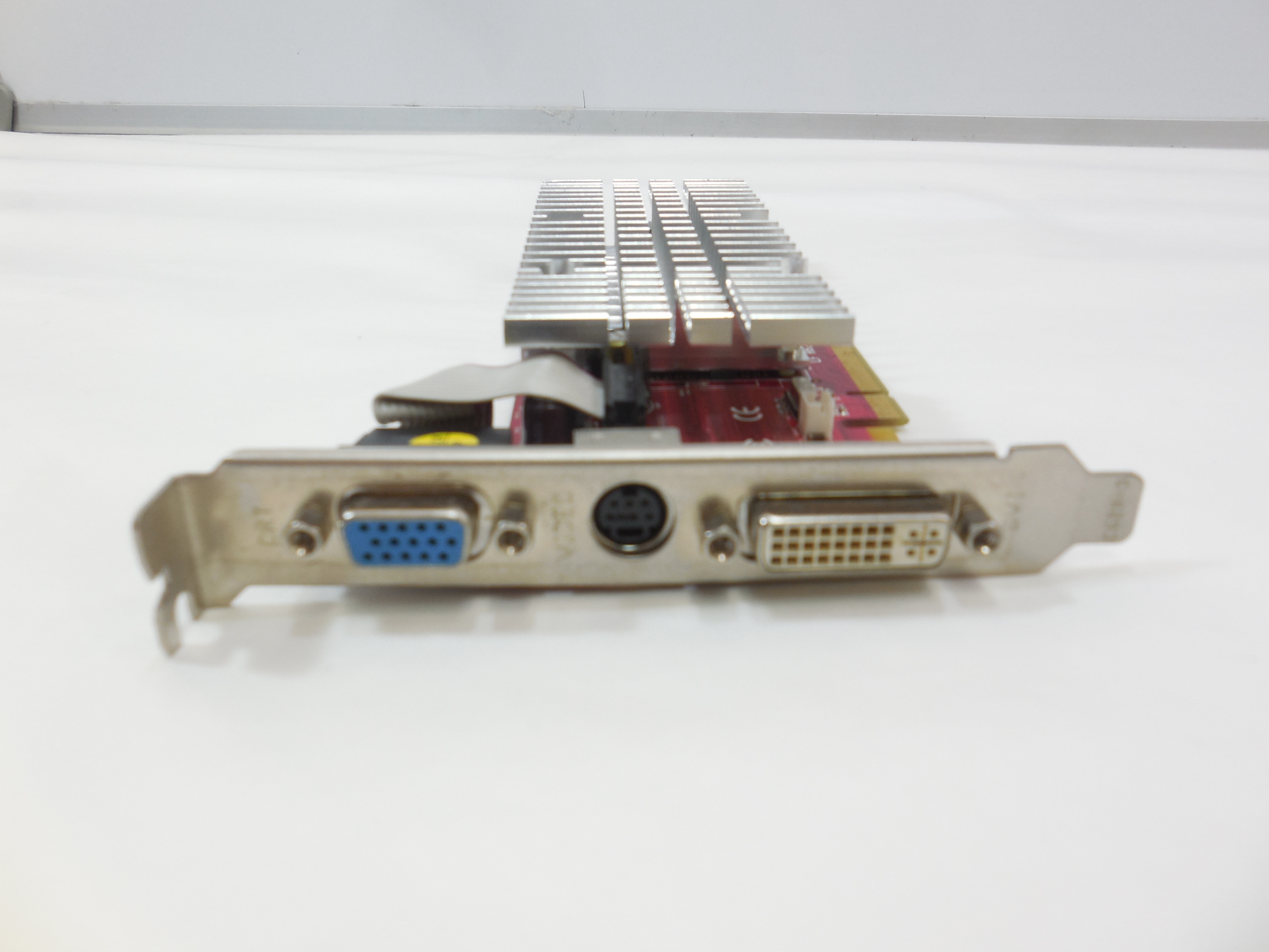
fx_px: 953
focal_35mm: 26
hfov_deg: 67.3
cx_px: 634
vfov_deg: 53.1
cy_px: 476
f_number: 3.5
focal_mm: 4.6
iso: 125
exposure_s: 1/50
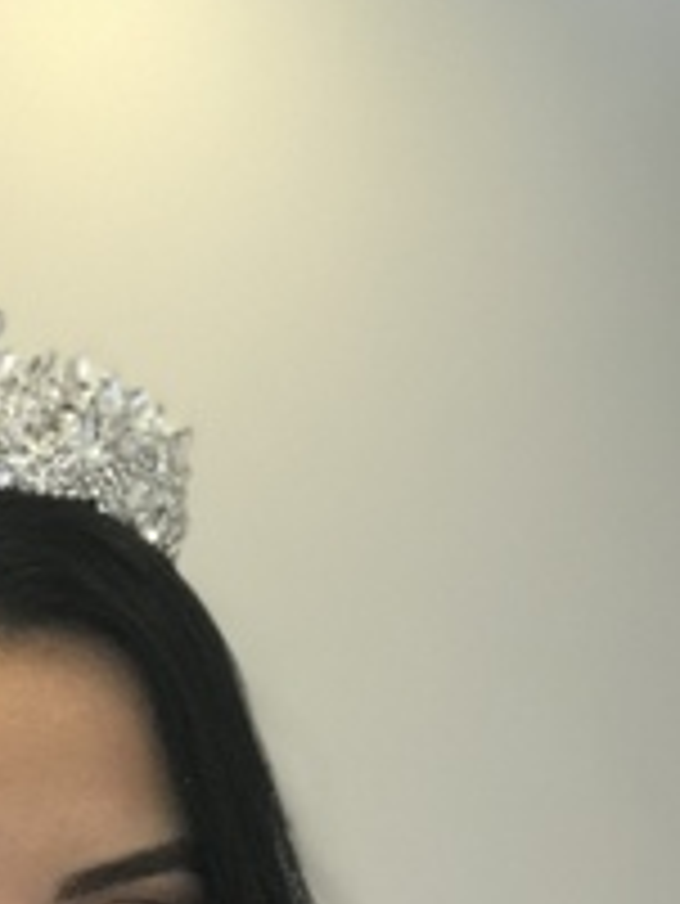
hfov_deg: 6.7
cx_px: -320
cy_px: 1552
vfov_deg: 8.8
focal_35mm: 218
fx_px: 5704
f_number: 2.8
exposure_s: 1/50
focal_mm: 6.6
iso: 40
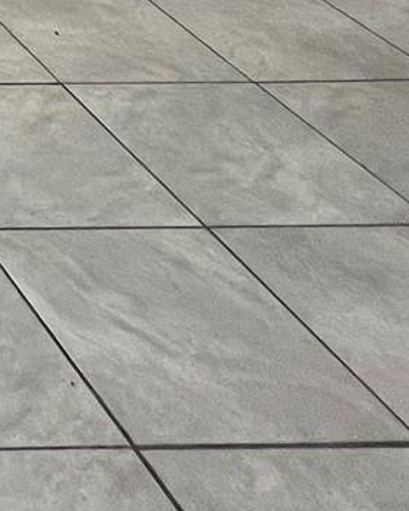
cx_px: -640
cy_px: -541
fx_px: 1104
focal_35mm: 73
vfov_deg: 17.5
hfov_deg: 13.4
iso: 100
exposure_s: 1/120
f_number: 1.8
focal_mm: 1.57
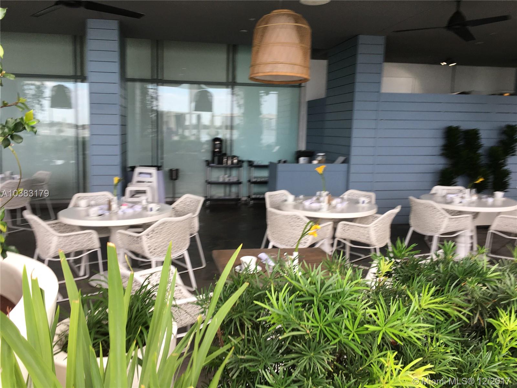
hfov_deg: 61.7
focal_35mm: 29
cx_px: 258
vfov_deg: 48.2
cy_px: 194
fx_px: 433
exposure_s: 1/120
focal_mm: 4.15
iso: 32
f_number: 2.2
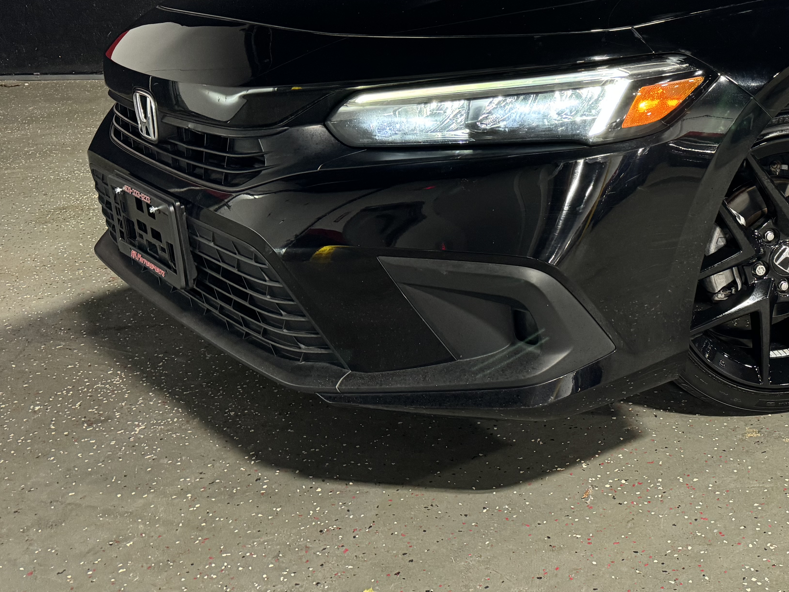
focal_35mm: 42
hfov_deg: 42.0
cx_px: 672
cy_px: 109
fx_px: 957
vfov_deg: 33.3
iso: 320
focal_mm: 6.76
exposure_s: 1/60
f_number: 1.78
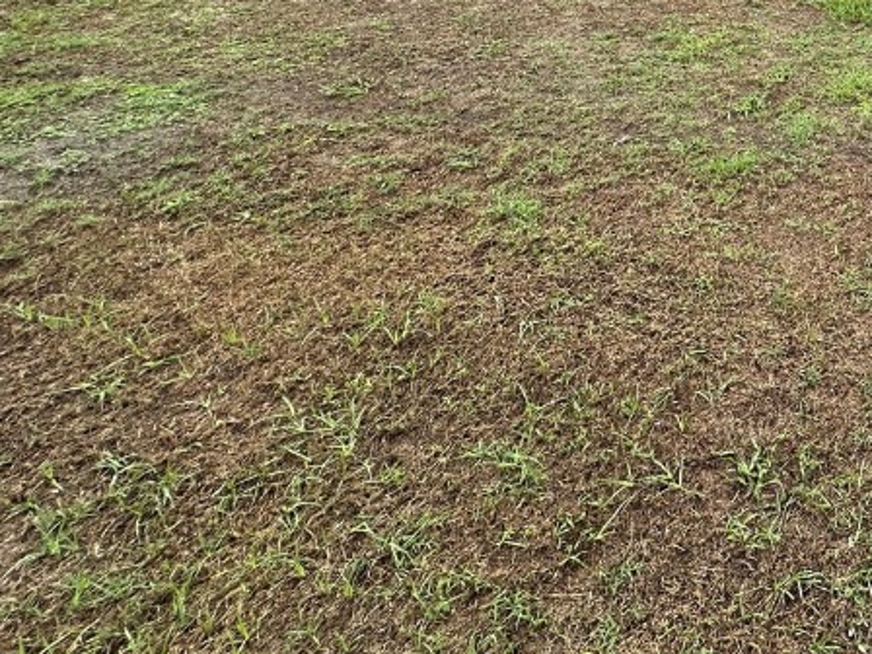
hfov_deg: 43.4
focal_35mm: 32
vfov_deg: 37.9
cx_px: 967
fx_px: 806
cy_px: -41
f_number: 2.2
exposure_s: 1/373
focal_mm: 2.22
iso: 40
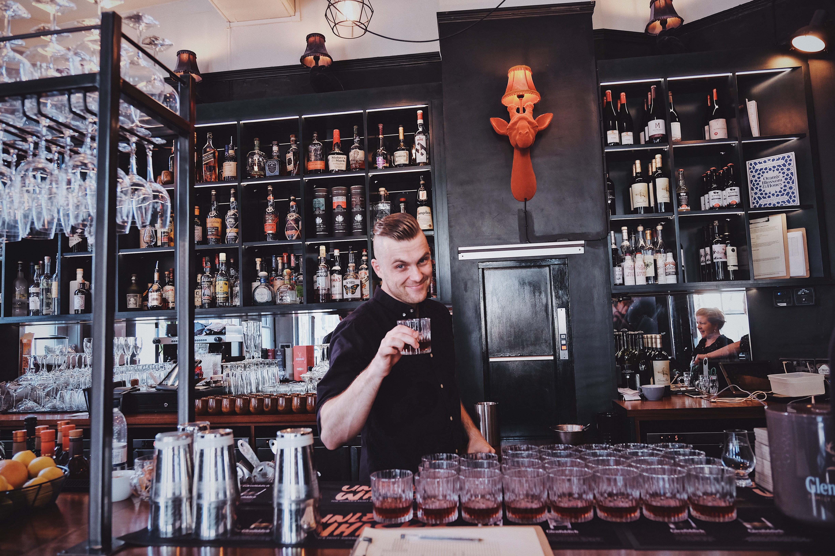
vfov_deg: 49.6
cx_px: 418
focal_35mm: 26
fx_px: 603
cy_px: 278
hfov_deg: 69.4
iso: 800
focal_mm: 17.6
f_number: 2.8
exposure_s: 1/56
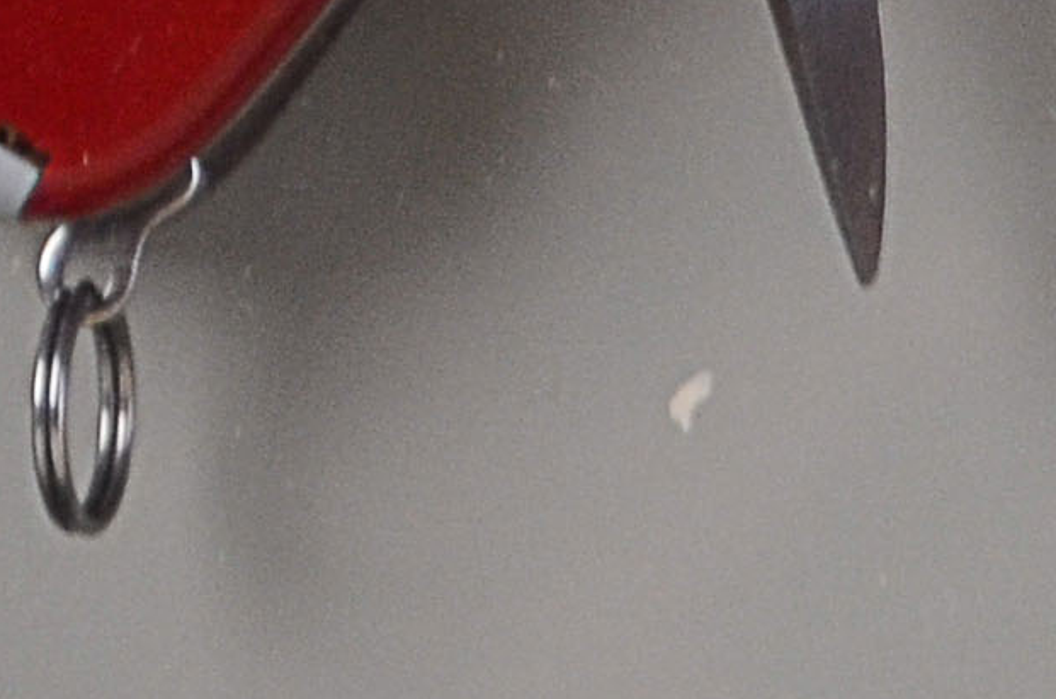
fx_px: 19168
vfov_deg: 2.1
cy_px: 1643
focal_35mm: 655
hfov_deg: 3.2
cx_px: 1097
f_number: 5.6
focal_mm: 55
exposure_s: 1/80
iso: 640
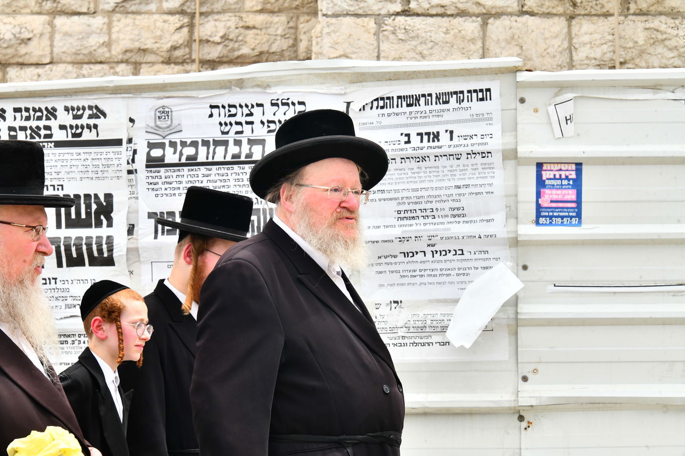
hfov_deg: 16.8
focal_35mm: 122
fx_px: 2321
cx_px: 342
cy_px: 228
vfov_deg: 11.2
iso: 1000
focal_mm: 122
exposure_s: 1/500
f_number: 13
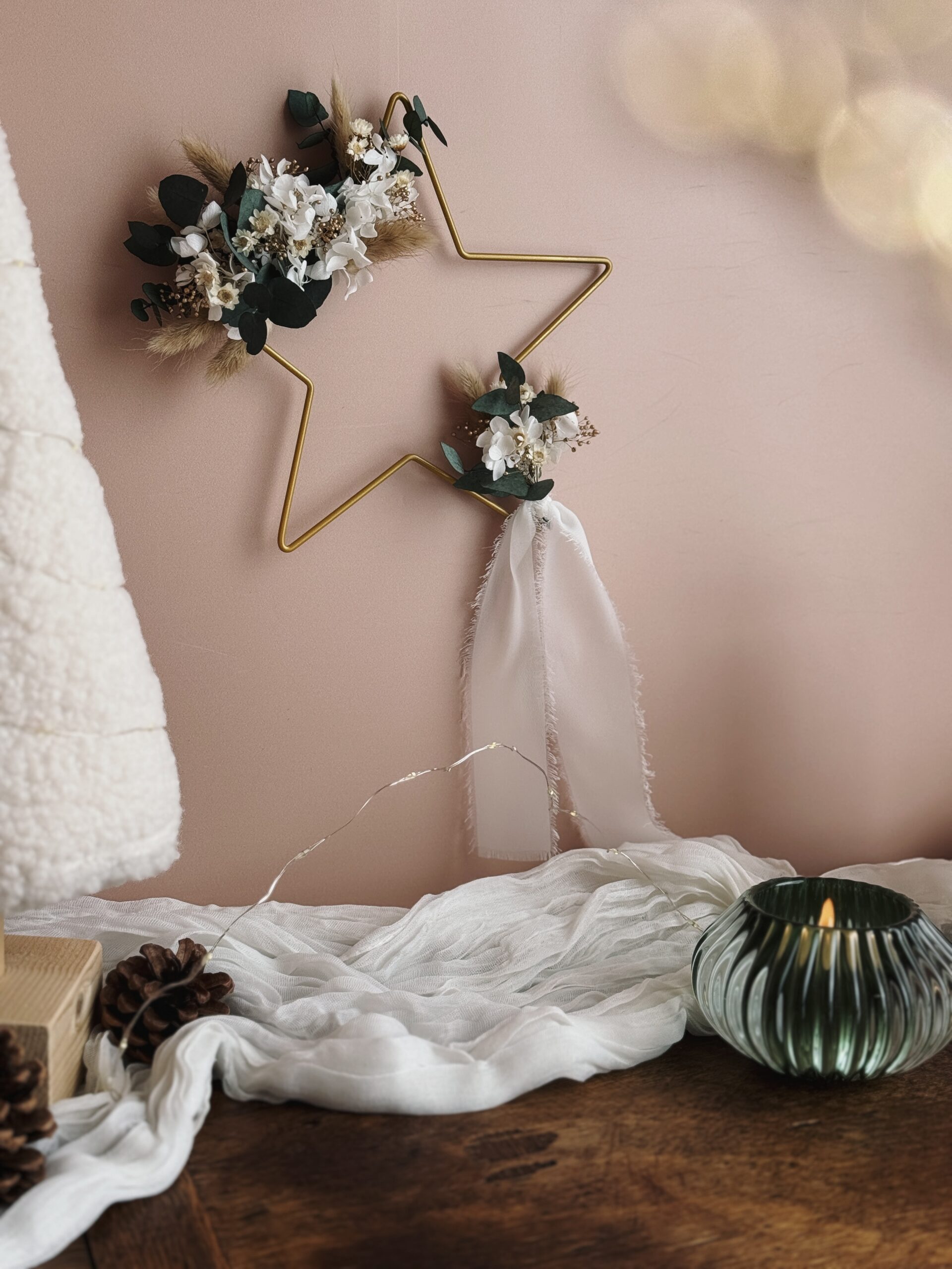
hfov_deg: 30.3
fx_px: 1760
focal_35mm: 48
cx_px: 476
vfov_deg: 39.7
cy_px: 634
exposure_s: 1/672
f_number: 1.78
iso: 64
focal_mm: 6.76
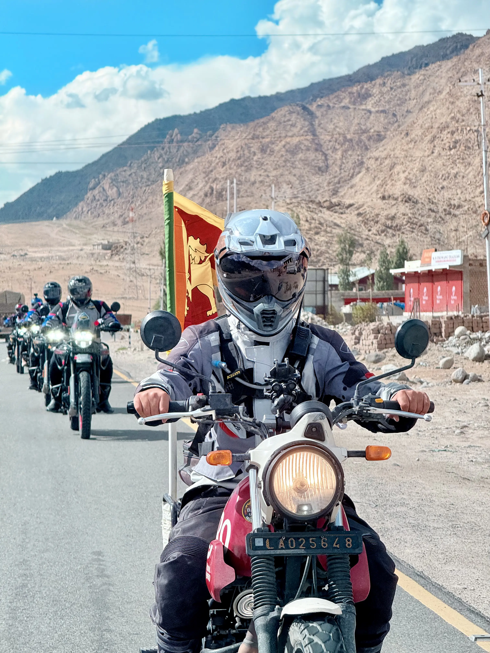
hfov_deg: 12.3
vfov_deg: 16.4
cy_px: 326
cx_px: 245
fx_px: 2265
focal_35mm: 120
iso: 80
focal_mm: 15.66
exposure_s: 1/2146
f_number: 2.8
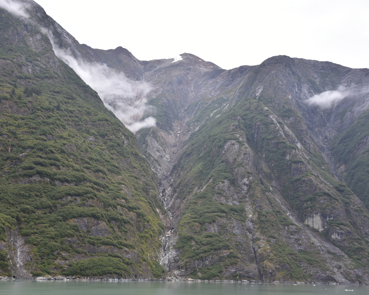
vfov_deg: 34.9
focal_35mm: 43
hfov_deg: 42.9
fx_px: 469
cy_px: 147
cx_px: 170
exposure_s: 1/80
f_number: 4
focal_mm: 38
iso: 160
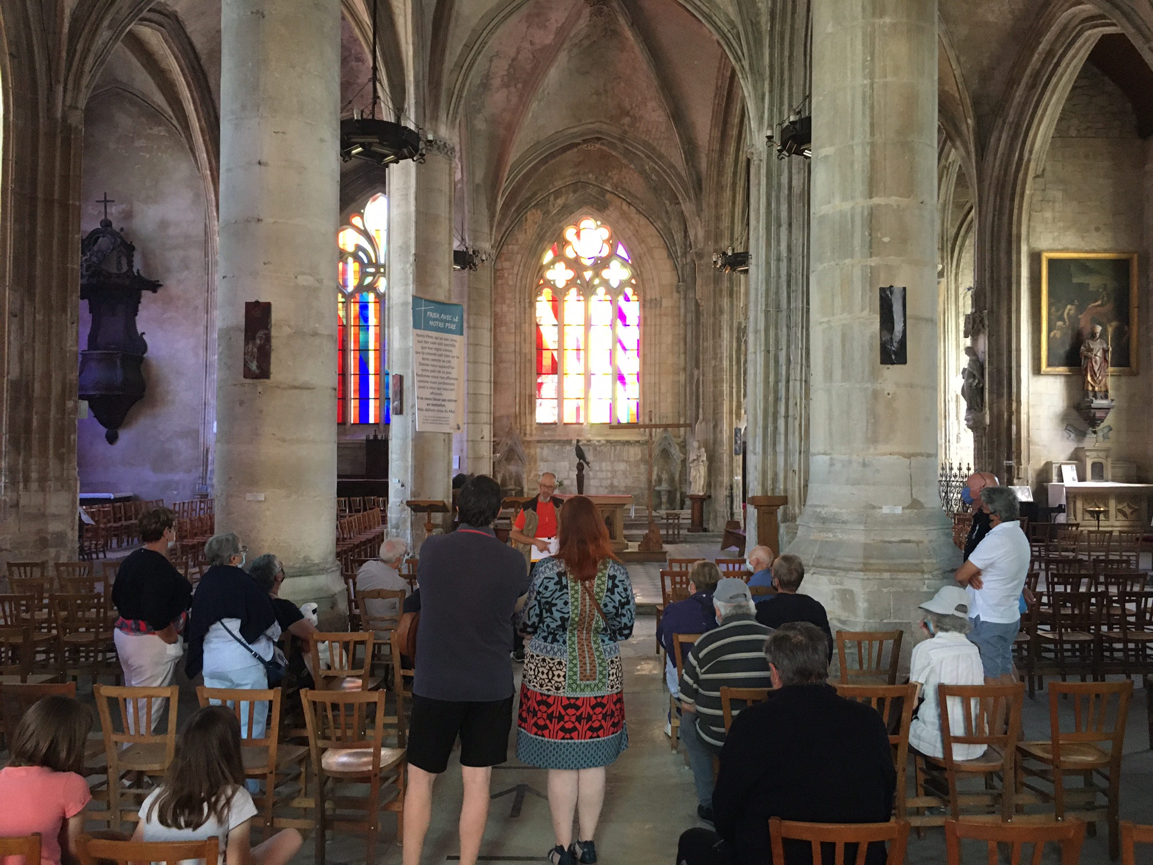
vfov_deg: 48.2
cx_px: 576
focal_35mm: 29
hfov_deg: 61.7
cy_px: 432
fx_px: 966
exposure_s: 1/25
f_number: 2.2
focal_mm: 4.15
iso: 200
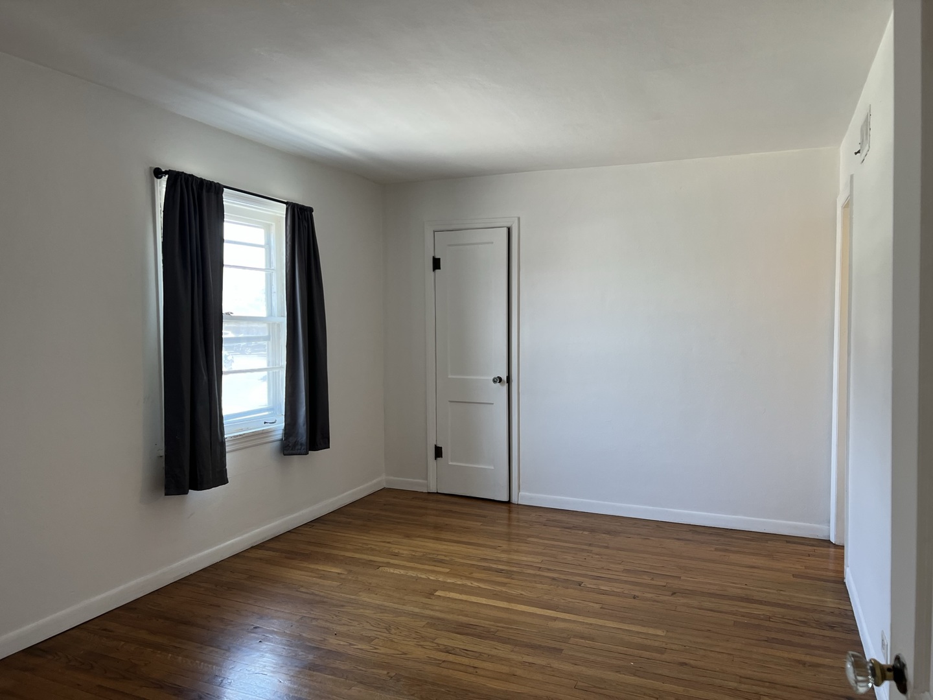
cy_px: 350
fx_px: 701
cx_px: 466
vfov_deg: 53.1
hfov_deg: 67.3
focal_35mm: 26
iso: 100
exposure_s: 1/120
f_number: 1.5
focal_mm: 5.7
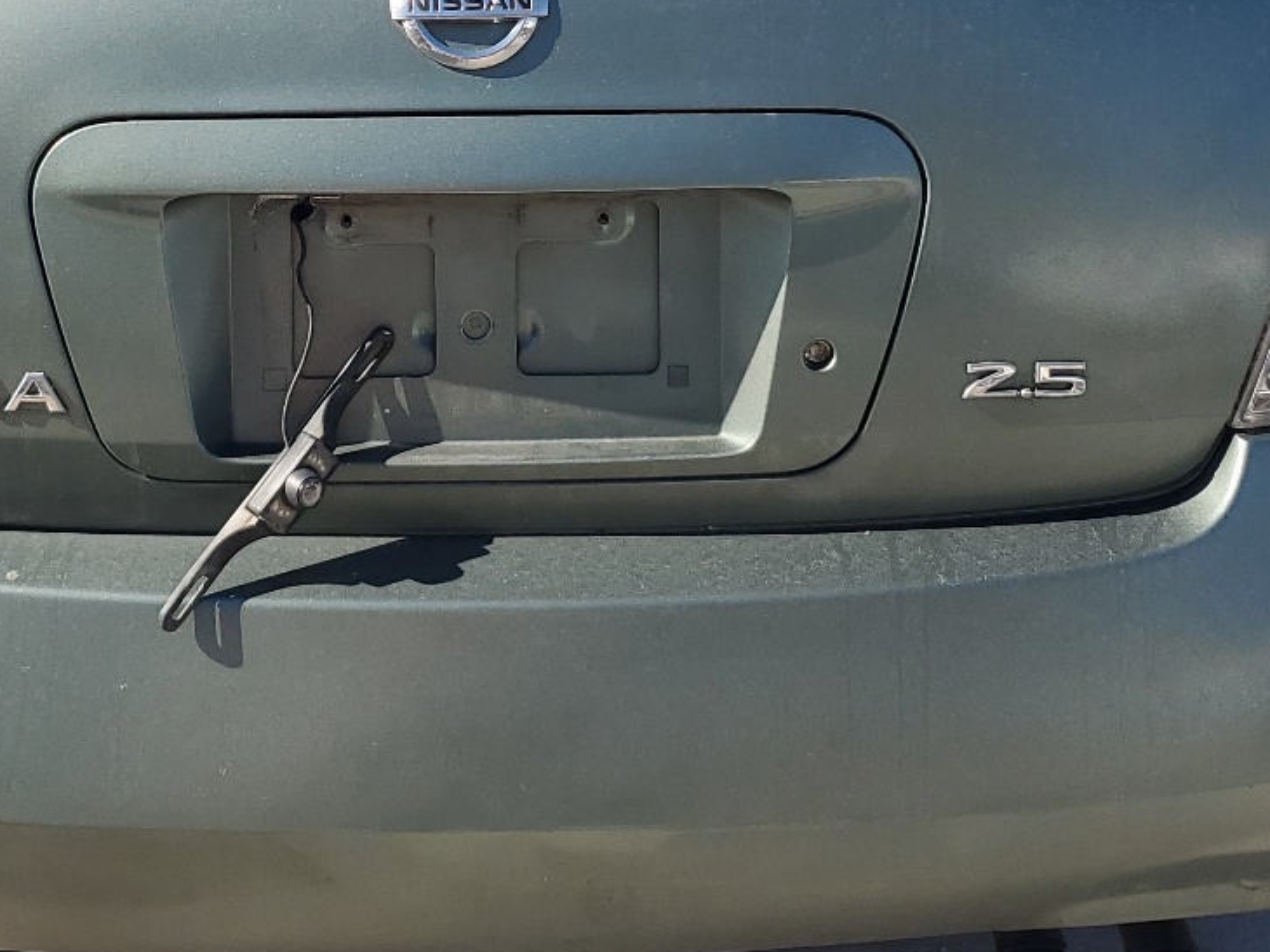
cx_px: 433
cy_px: 240
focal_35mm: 57
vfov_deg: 25.3
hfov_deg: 33.5
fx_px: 2091
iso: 50
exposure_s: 1/2000
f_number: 1.5
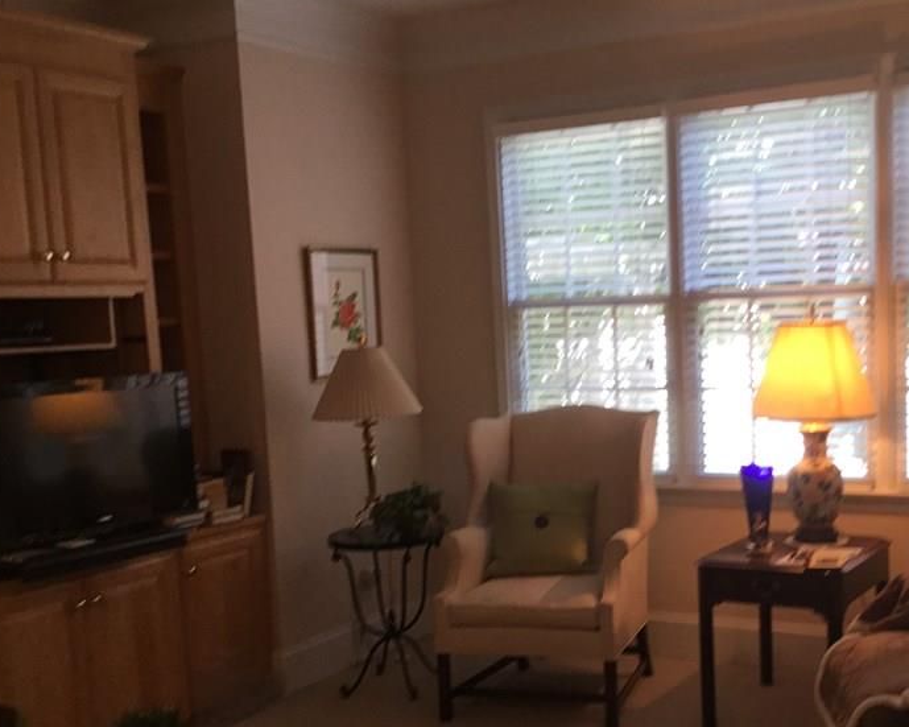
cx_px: 613
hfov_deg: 40.6
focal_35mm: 45
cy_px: 454
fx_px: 1210
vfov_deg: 33.3
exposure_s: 1/30
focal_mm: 3.3
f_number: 2.4
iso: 50
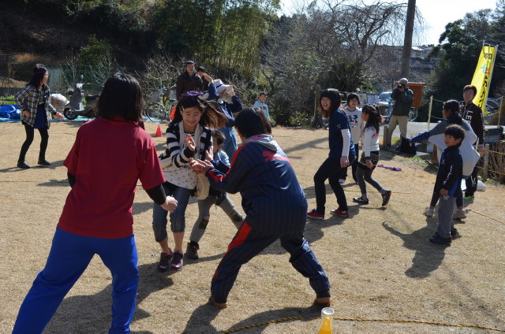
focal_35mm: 39
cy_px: 167
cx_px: 252
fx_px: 546
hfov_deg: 49.6
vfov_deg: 34.1
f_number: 8
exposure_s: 1/250
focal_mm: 26
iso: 160
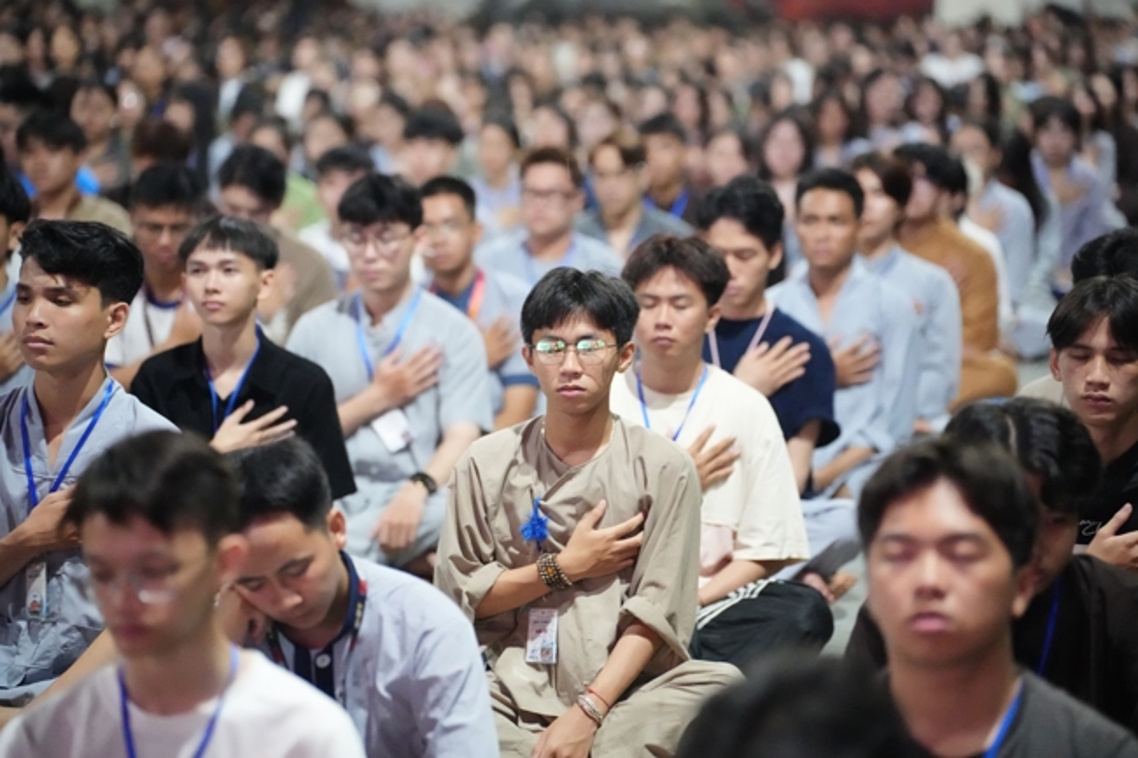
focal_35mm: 135
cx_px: 569
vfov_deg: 10.2
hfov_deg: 15.2
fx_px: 4266
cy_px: 379
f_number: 2.8
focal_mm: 135
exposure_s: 1/200
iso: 20000
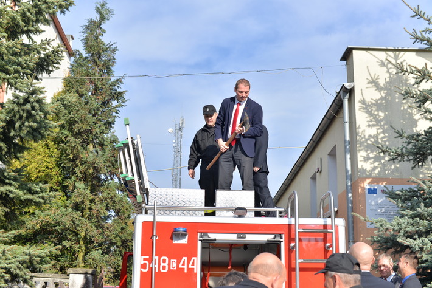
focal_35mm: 50
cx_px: 216
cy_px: 144
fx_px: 600
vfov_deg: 27.0
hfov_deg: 39.6
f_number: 5.6
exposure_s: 1/500
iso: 100
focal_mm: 50
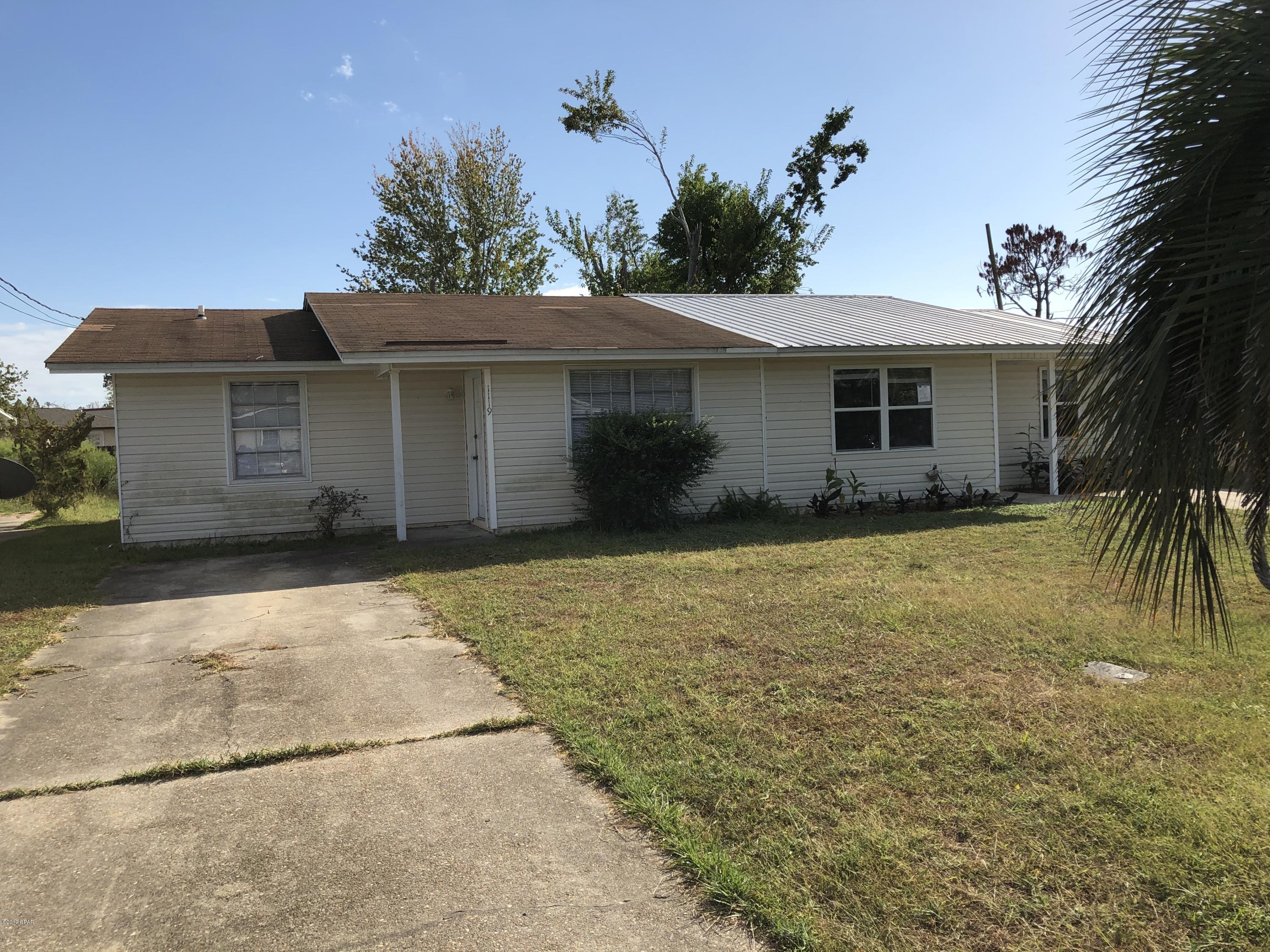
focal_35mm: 28
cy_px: 476
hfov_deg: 63.4
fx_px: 1027
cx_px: 635
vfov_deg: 49.7
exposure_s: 1/2288
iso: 20
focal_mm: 3.99
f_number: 1.8
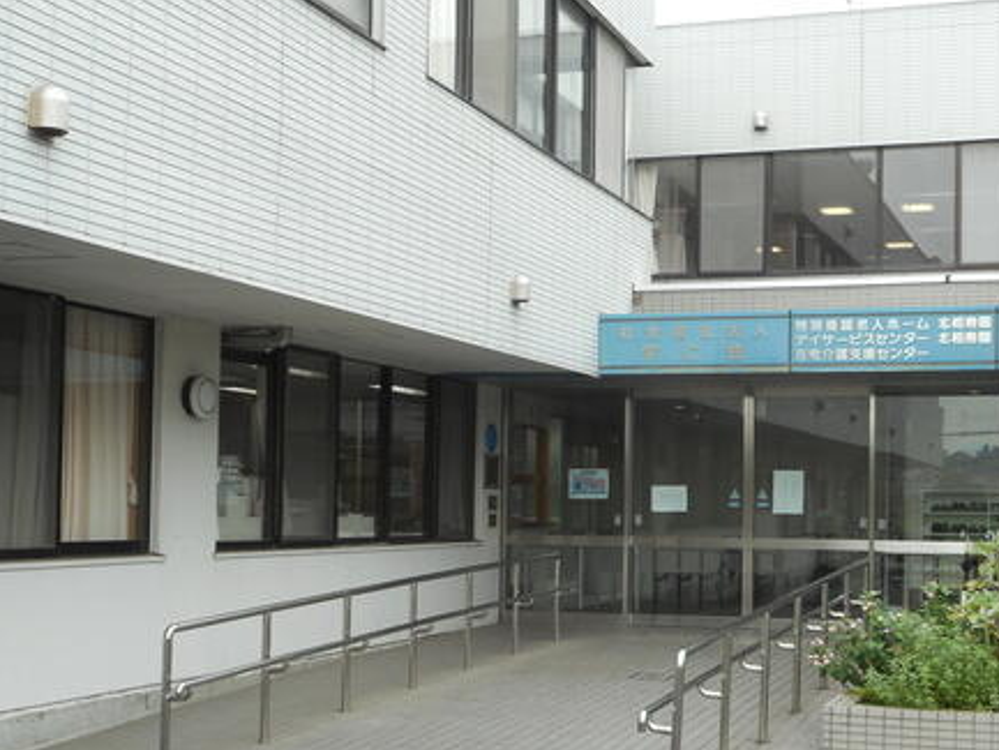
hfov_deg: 35.2
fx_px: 1559
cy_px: 464
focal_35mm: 54
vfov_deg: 27.0
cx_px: 671
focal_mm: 6.9
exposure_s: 1/125
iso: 80
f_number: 4.5
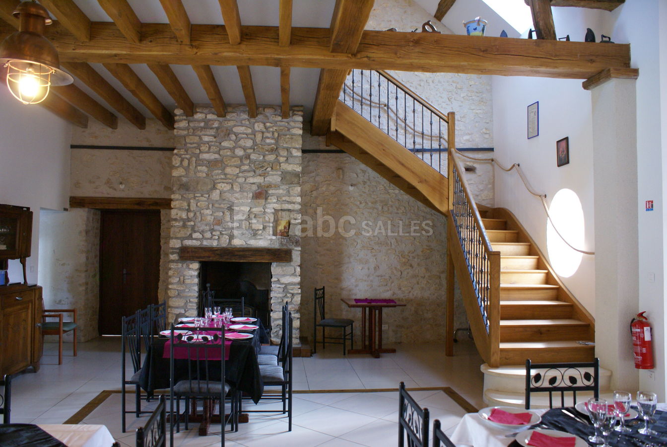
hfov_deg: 67.3
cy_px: 224
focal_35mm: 27
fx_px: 501
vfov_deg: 48.1
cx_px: 334
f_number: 3.5
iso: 400
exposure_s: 1/25
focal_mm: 18
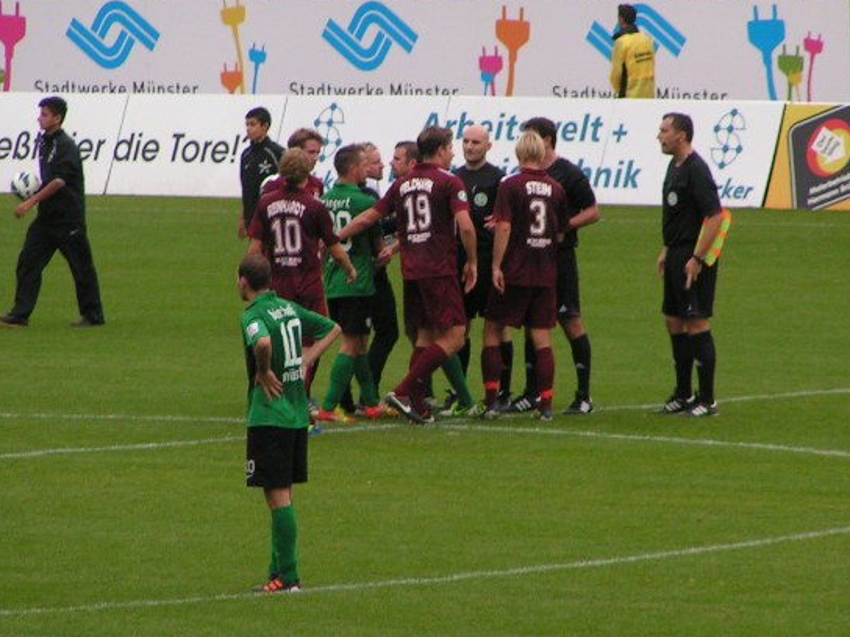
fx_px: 12278
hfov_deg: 4.0
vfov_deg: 3.0
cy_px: 259
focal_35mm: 500
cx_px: 442
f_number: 3.5
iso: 125
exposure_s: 1/320
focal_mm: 52
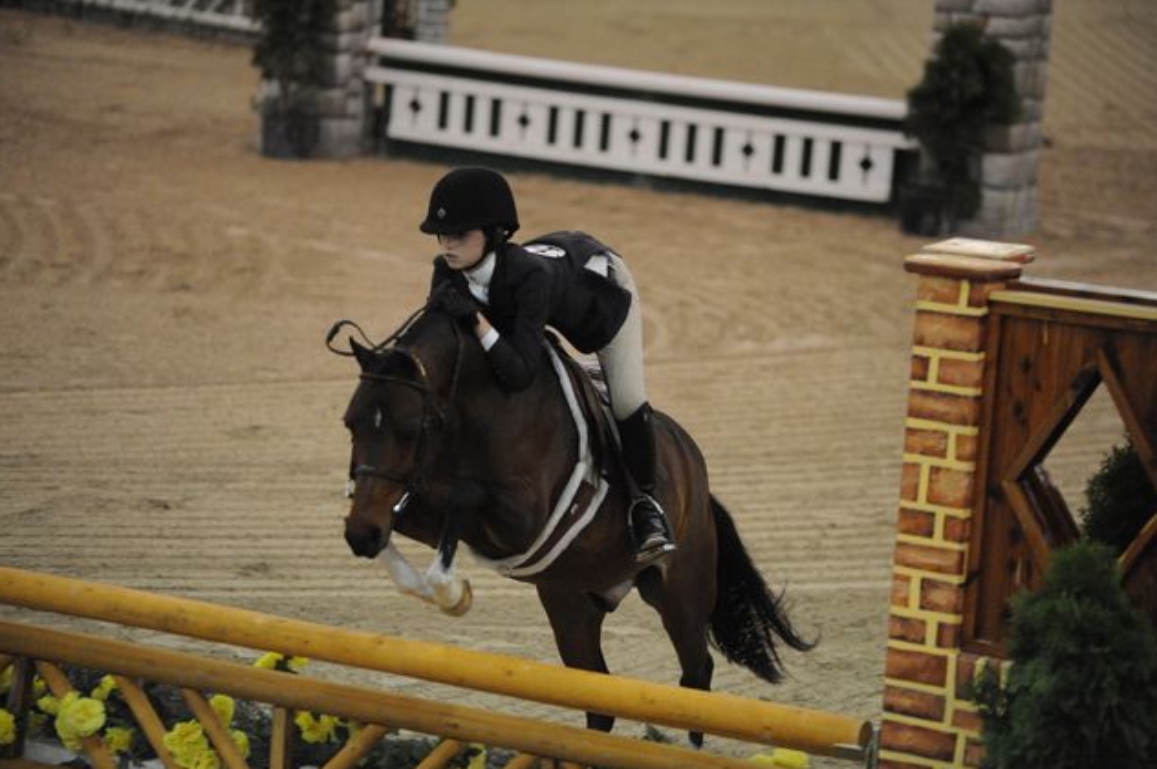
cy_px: 386
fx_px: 4880
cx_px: 580
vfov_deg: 9.0
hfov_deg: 13.5
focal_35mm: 152
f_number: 2.8
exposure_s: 1/400
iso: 6400
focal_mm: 150
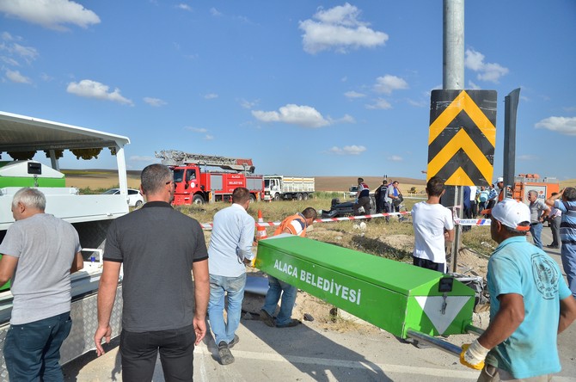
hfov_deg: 73.8
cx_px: 288
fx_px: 383
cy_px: 191
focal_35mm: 24
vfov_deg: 52.9
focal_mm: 16
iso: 500
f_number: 5
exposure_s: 1/6400
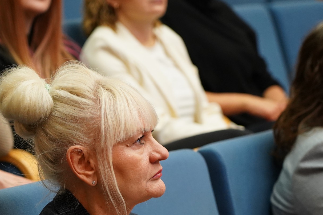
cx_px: 84
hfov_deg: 9.9
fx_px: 1866
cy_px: 193
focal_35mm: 208
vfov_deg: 6.6
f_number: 4
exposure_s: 1/125
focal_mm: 105
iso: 3200
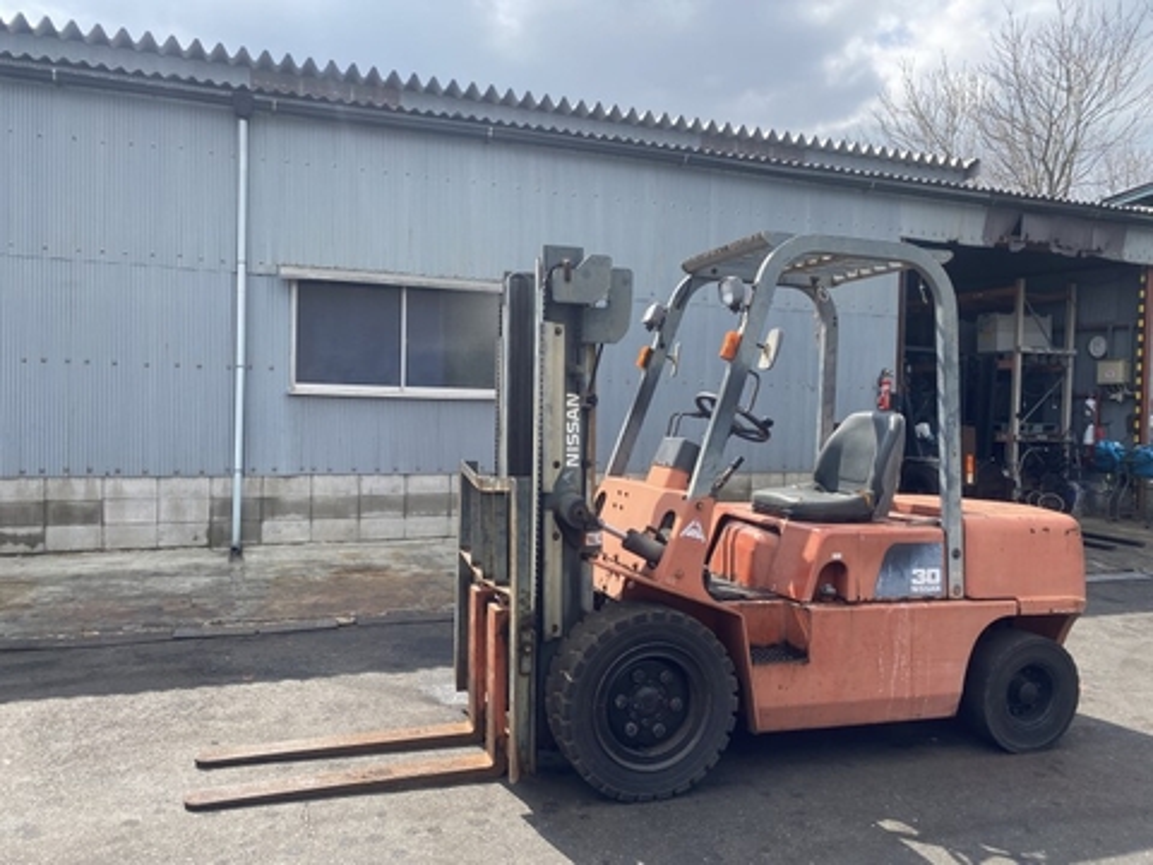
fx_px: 866
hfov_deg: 67.3
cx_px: 576
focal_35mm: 26
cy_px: 432
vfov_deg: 53.1
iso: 32
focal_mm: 4.25
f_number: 1.8
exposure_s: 1/1377
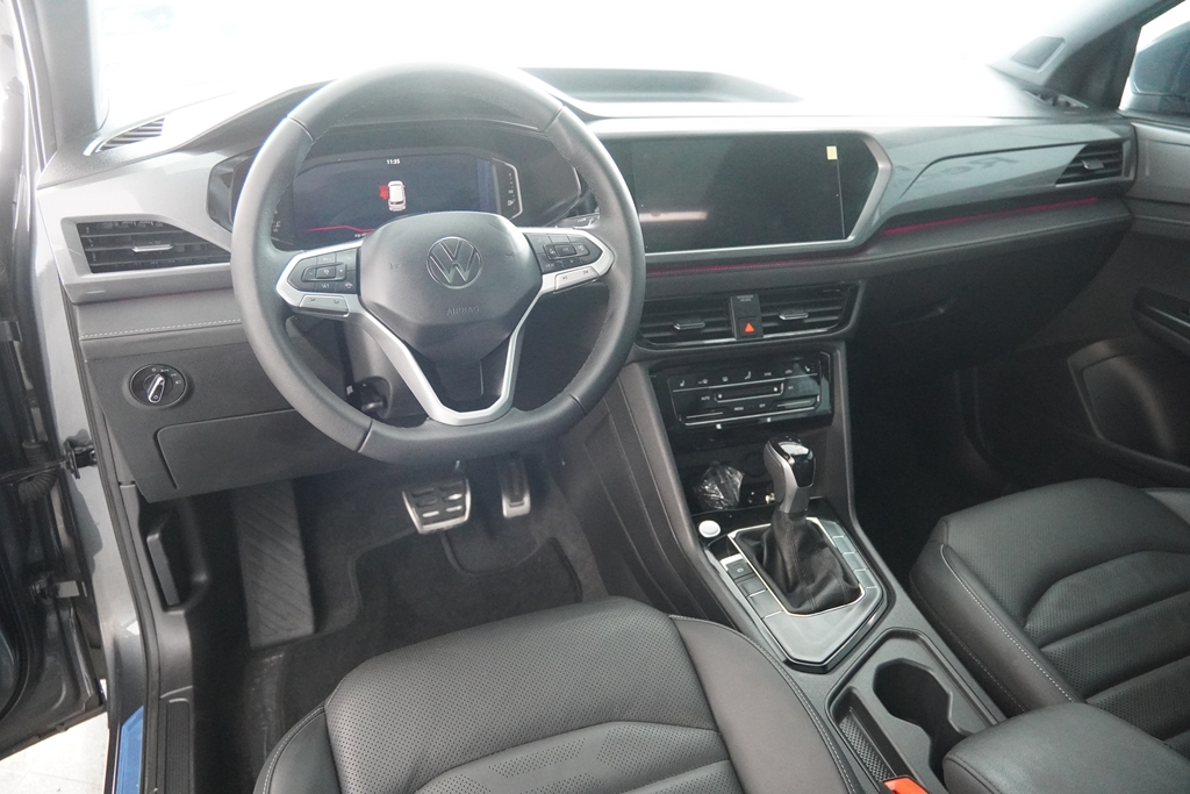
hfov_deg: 70.4
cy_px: 397
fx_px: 843
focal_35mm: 26
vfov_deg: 50.4
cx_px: 595
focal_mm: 17
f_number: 2.8
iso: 5000
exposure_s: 1/160
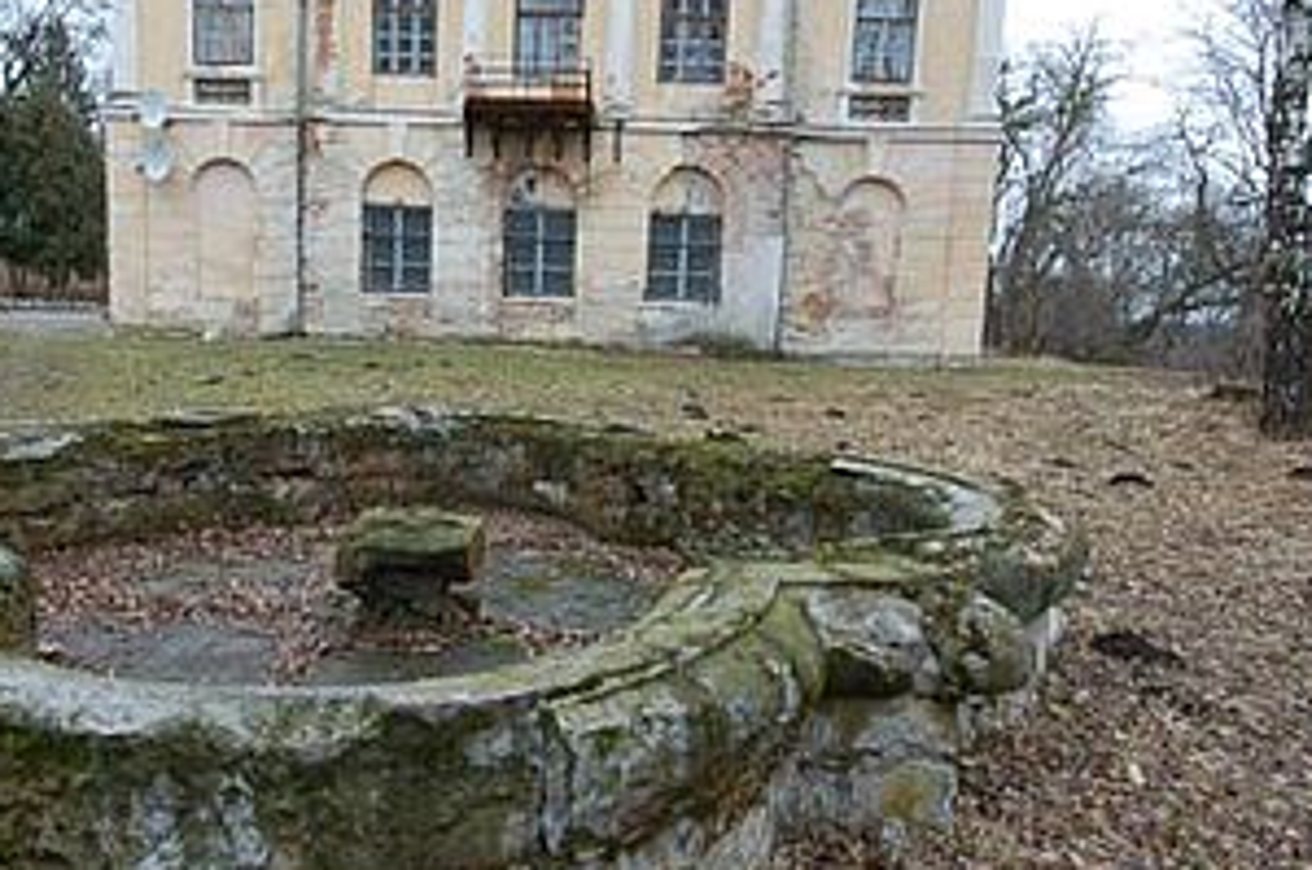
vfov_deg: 53.0
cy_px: 433
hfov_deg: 73.1
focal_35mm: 24
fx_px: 873
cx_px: 534
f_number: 16
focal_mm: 10
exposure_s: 1/25
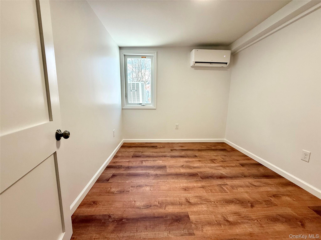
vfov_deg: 85.7
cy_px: 120
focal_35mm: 14
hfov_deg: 102.1
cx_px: 160
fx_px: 130
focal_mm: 2.22
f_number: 2.2
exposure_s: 1/120
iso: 125
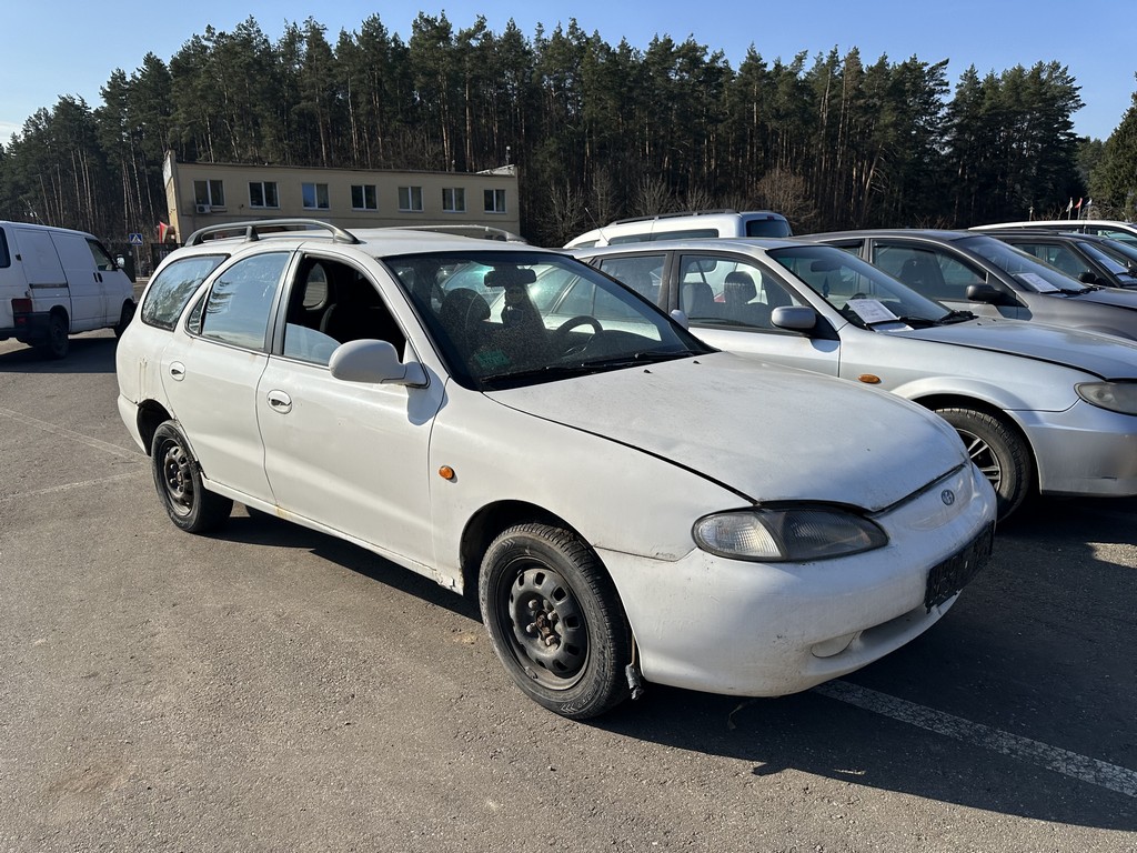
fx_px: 788
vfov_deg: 56.8
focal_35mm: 24
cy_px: 426
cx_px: 568
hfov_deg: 71.6
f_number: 1.78
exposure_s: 1/6623
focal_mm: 6.86
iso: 80
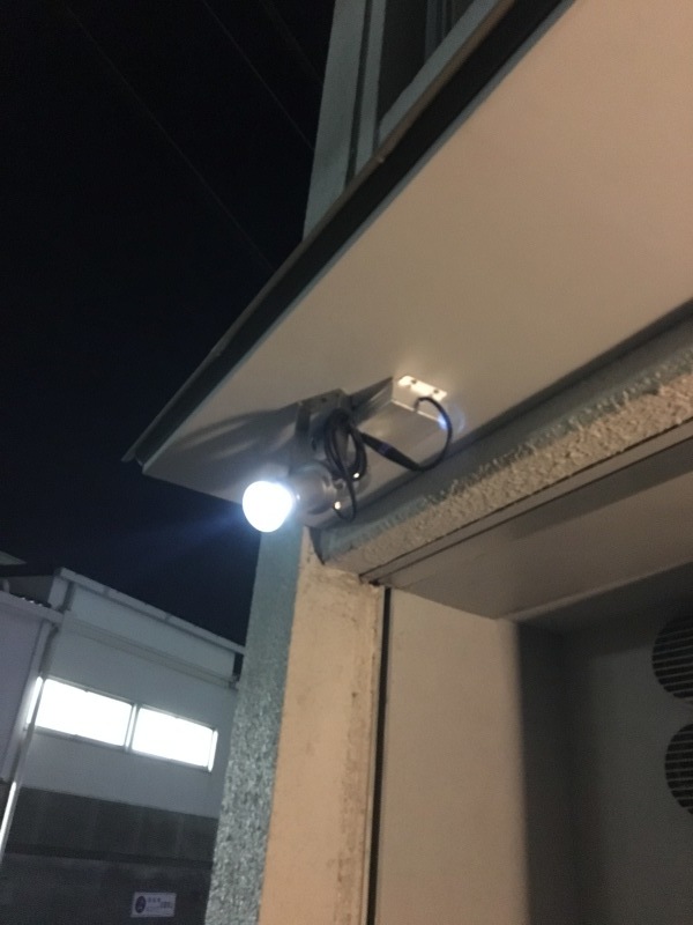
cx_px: 346
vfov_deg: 61.7
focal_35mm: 29
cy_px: 462
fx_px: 774
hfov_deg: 48.2
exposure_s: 1/15
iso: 800
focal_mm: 4.15
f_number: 2.2
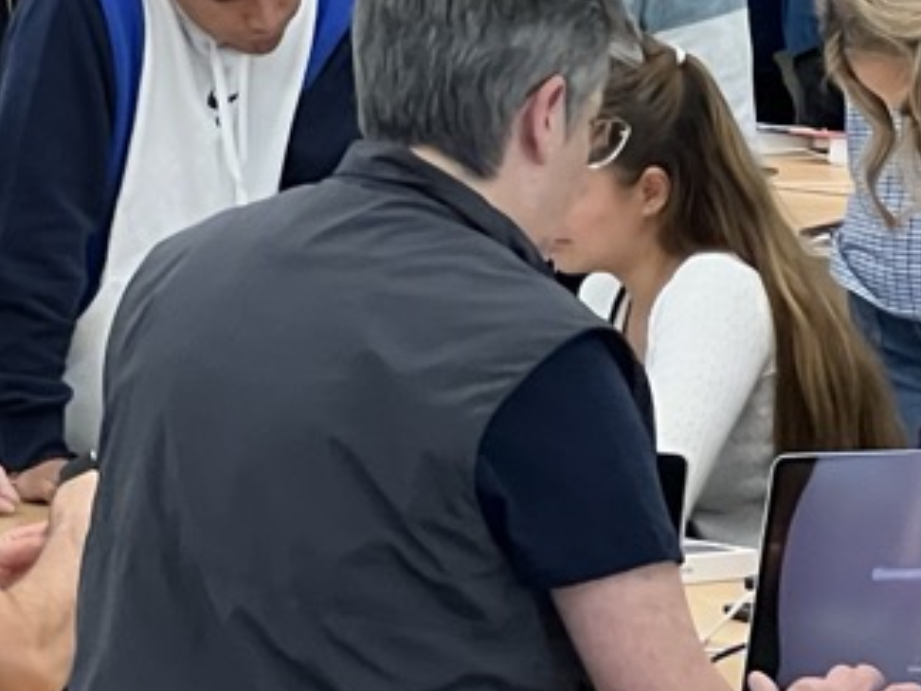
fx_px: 8088
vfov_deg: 4.9
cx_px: -321
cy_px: -273
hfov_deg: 6.5
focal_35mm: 304
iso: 400
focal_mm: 9
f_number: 2.8
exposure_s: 1/100
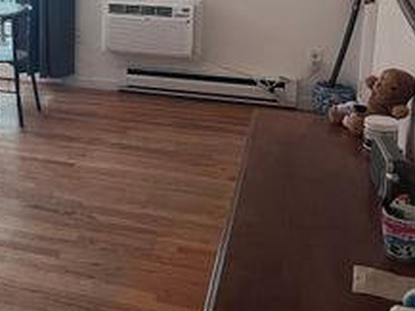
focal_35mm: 60
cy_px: 22
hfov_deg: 29.5
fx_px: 720
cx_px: -23
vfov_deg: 23.7
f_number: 1.6
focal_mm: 5.1
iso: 250
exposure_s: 1/60
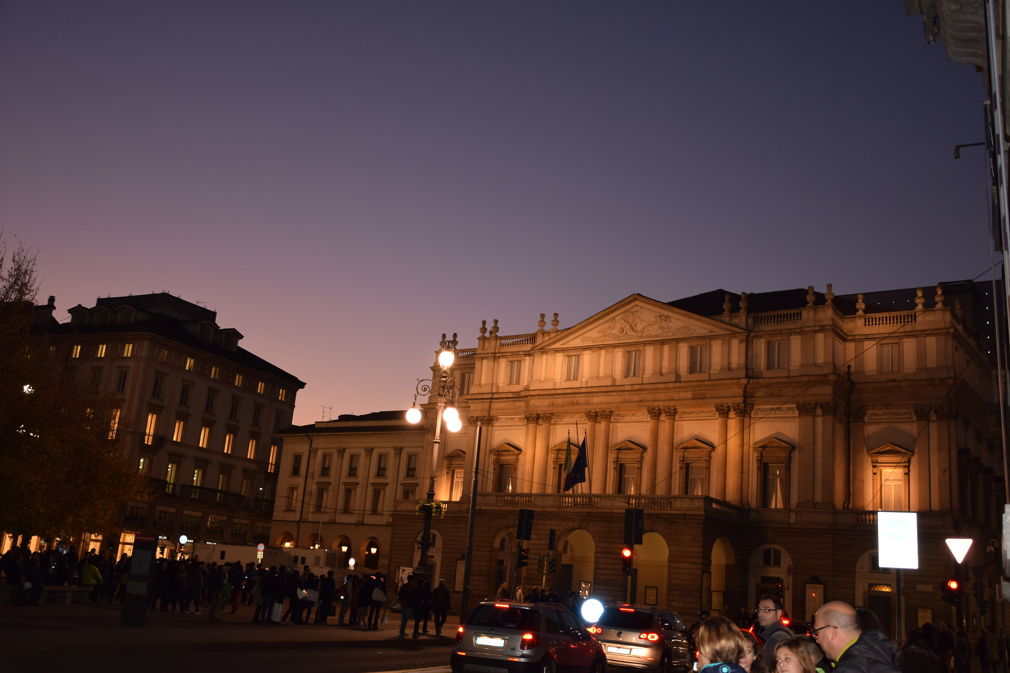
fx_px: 1010
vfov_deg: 36.9
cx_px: 505
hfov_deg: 53.1
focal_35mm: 36
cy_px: 336
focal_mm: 24
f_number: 3.8
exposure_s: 1/30
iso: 400
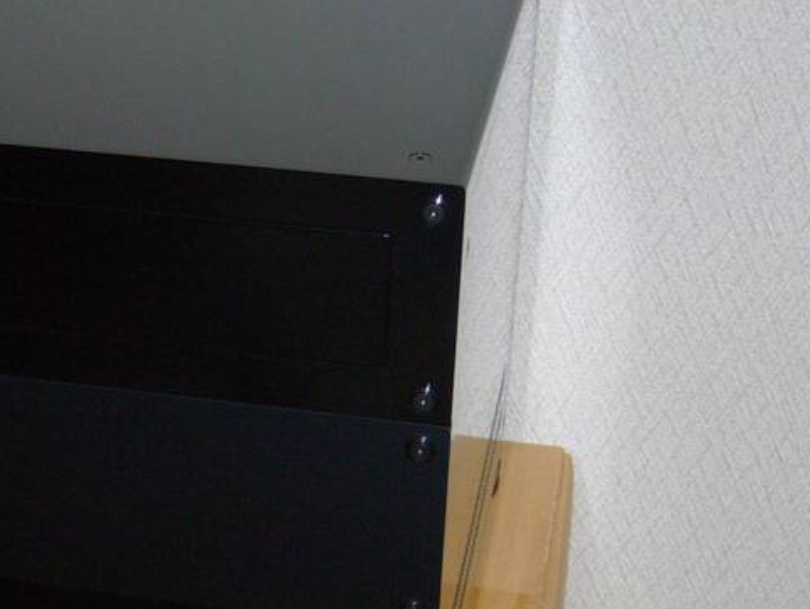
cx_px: 188
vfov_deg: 17.5
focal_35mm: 84
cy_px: 403
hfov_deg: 23.0
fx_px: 1967
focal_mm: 7.5
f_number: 3.2
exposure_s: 1/8
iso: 125
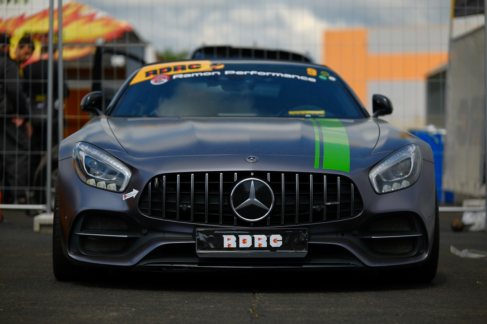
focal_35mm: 113
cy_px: 162
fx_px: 1529
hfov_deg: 18.1
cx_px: 244
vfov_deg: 12.1
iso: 160
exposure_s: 1/10000
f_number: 1.6
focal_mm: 75
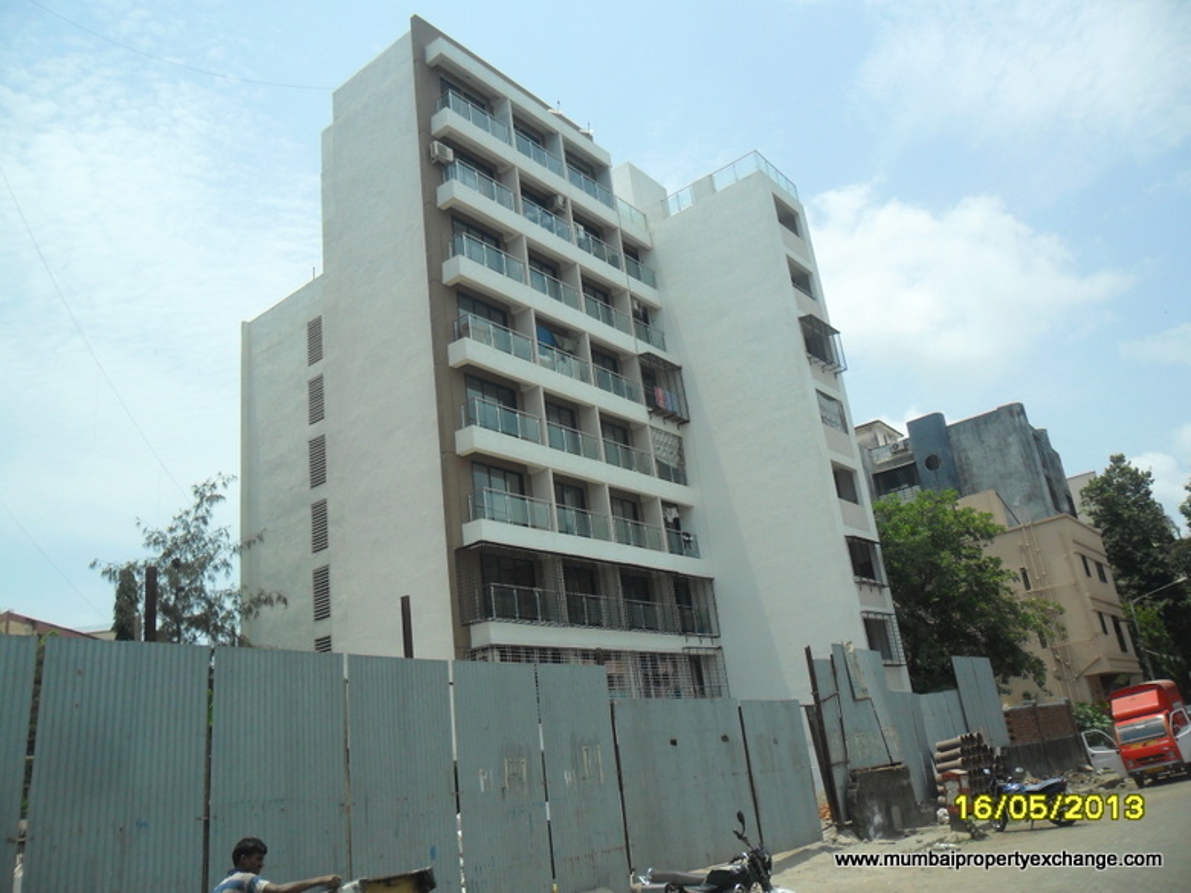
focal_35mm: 27
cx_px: 596
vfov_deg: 51.4
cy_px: 446
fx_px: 929
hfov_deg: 65.3
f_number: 8.9
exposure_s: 1/180
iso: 100
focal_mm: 4.9
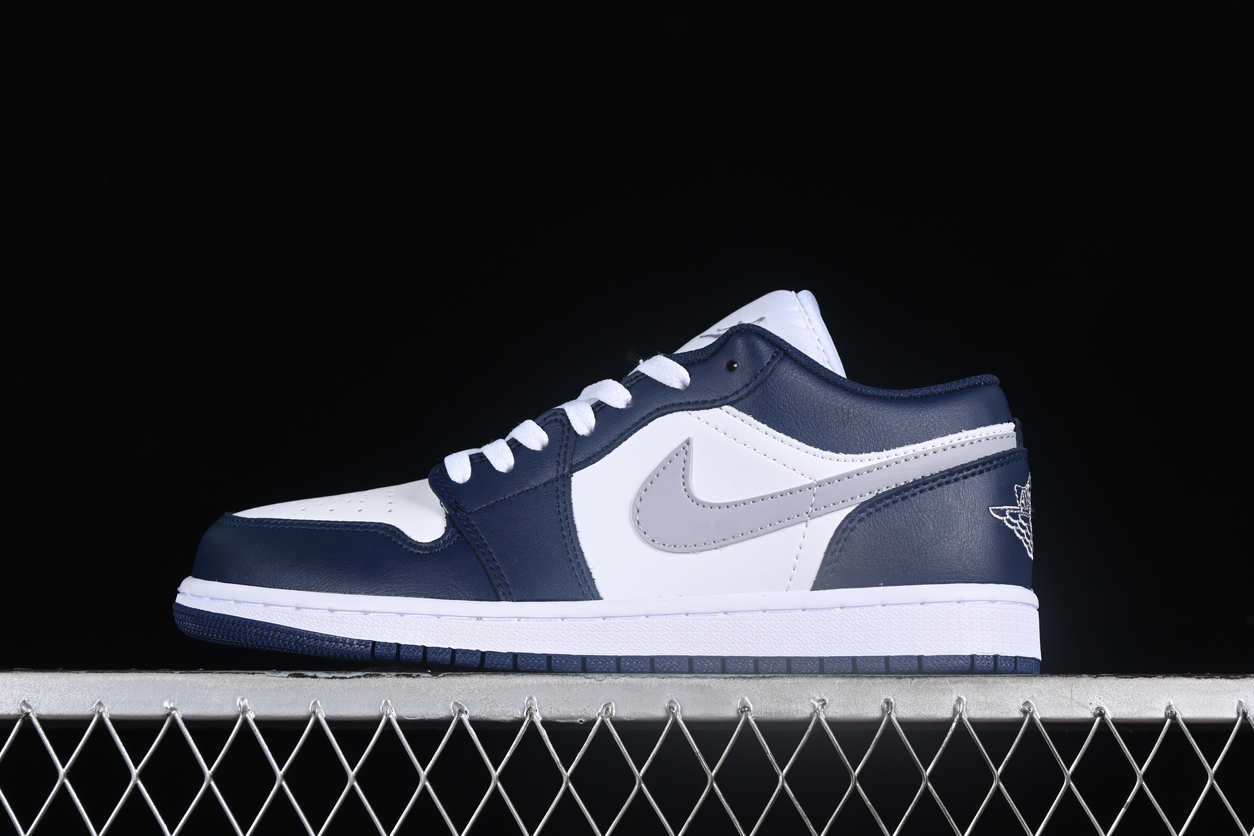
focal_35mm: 75
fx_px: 2612
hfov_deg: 27.0
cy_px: 418
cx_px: 627
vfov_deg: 18.2
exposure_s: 1/80
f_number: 7.1
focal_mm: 50
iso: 160
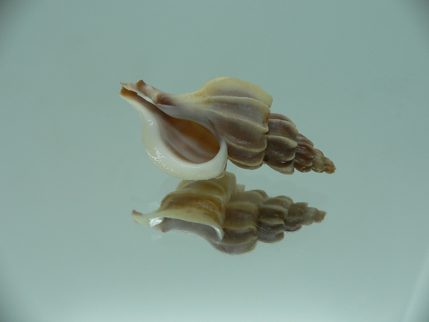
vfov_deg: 40.7
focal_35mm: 35
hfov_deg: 52.6
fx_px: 434
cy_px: 161
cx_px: 214
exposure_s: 1/60
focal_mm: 4.6
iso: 80
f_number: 2.8
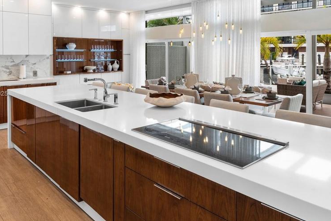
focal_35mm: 29
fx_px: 267
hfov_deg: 63.5
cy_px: 94
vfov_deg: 44.9
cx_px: 152
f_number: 8
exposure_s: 1/6
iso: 100
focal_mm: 20
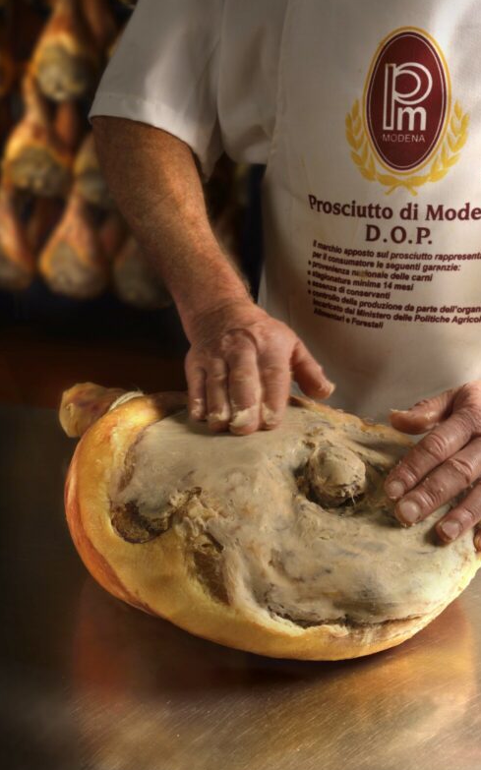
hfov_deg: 25.8
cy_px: 387
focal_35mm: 50
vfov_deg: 40.3
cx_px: 246
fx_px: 1049
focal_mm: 48
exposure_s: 1/125
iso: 100
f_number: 11
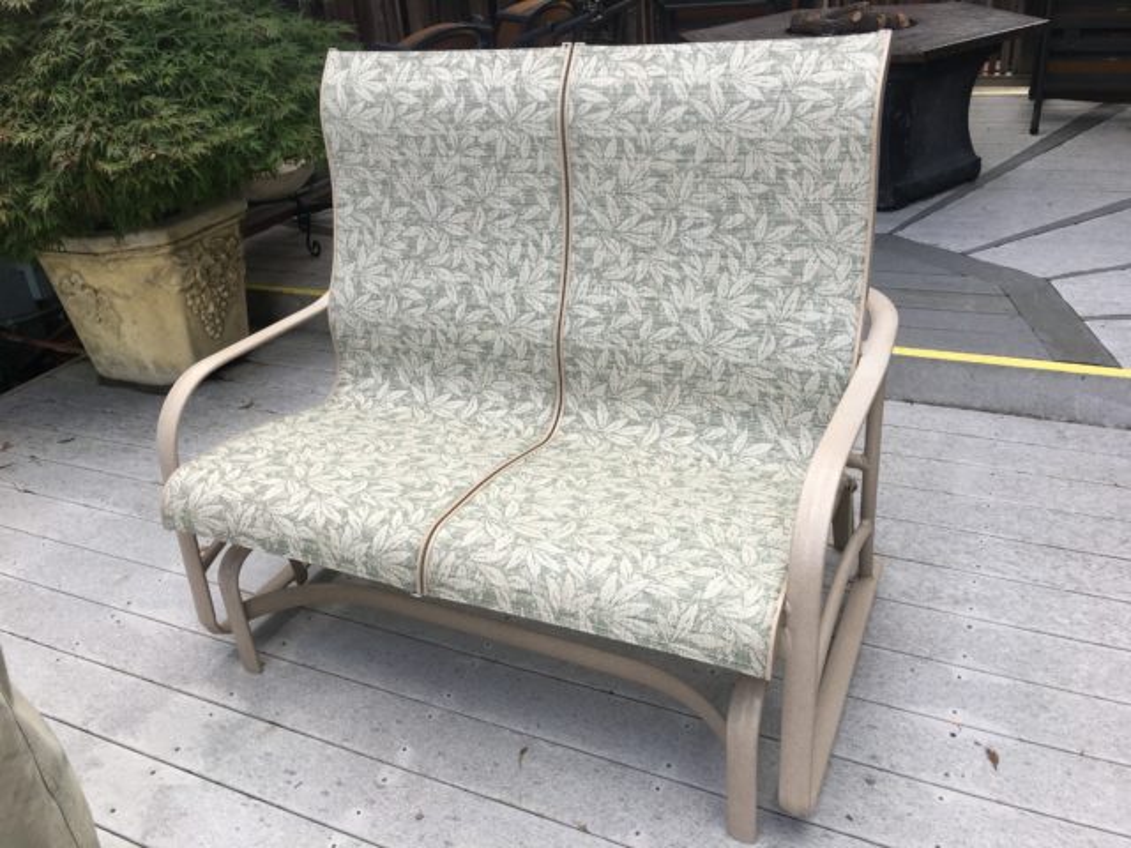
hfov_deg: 61.7
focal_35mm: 29
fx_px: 948
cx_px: 566
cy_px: 424
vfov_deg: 48.2
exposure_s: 1/291
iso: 25
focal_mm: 4.15
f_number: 2.2
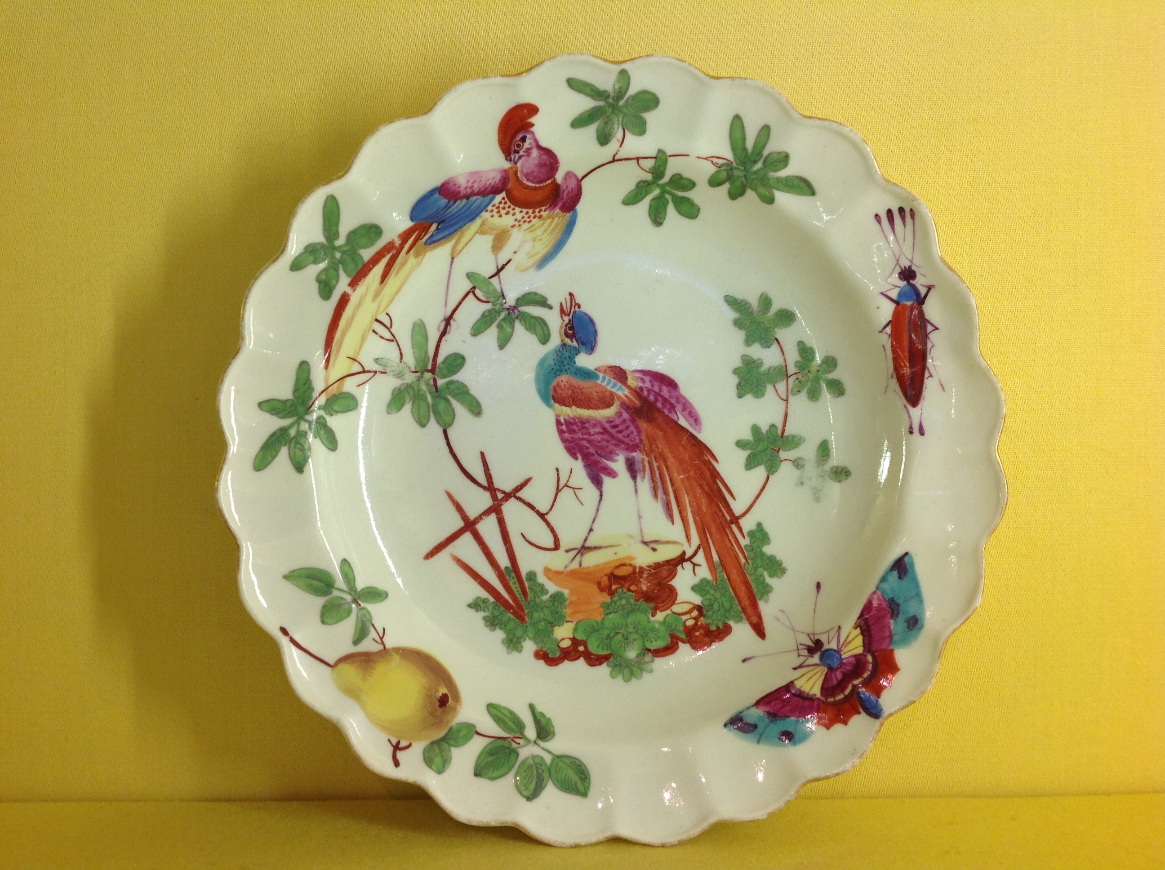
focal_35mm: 35
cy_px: 435
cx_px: 582
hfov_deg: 52.7
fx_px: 1176
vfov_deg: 40.6
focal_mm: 4.28
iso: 50
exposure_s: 1/40
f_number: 2.4
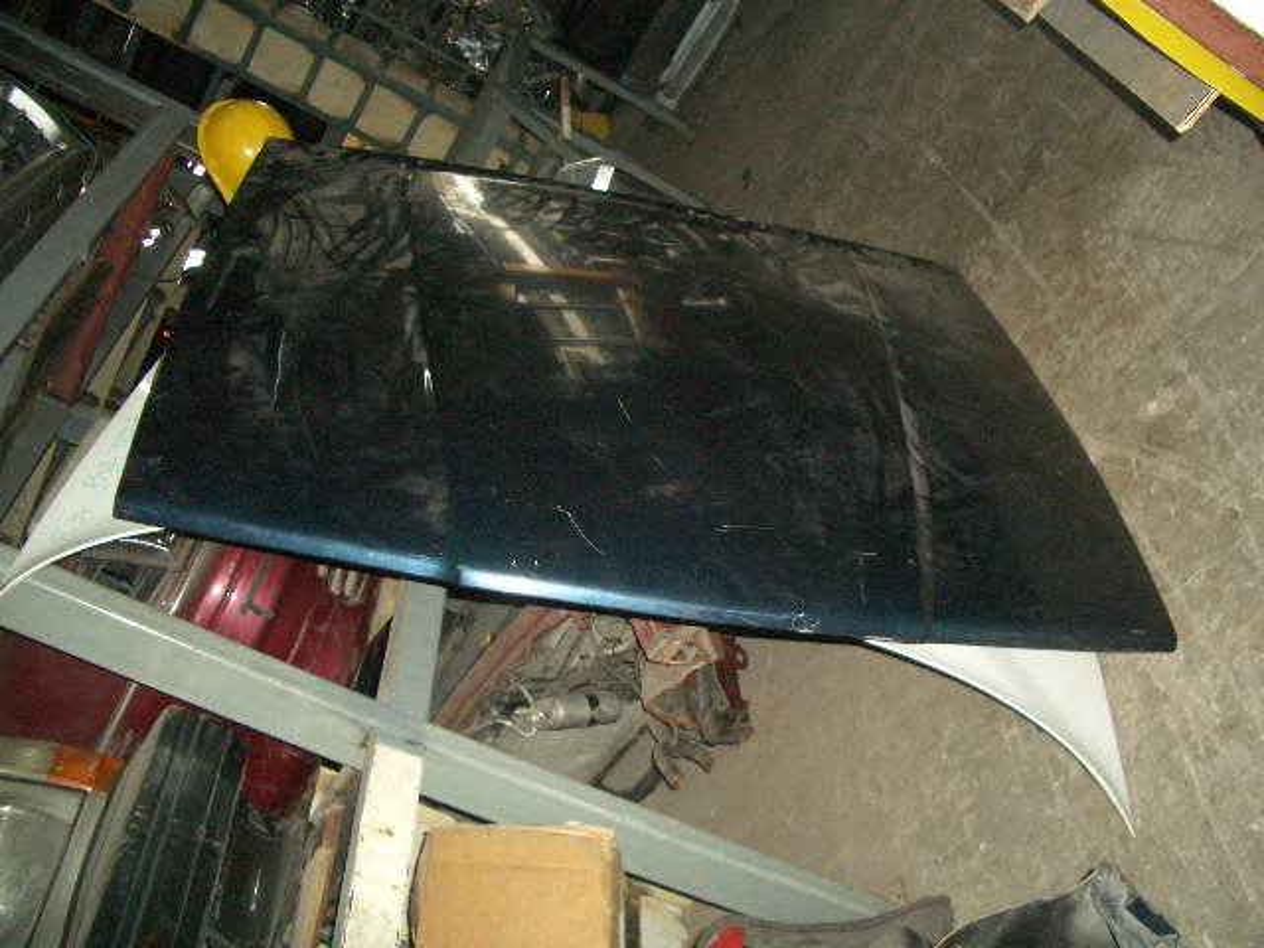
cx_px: 632
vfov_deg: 40.7
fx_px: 1278
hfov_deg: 52.6
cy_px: 474
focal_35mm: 35
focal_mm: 5.8
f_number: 2.6
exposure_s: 1/60
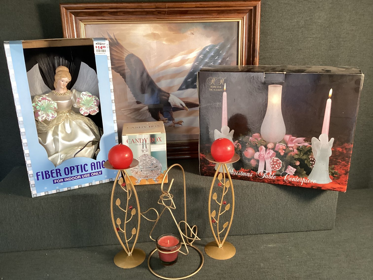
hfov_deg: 58.3
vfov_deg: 45.4
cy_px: 140
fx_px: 334
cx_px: 186
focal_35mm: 31
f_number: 2.4
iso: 160
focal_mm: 3.3
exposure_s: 1/60
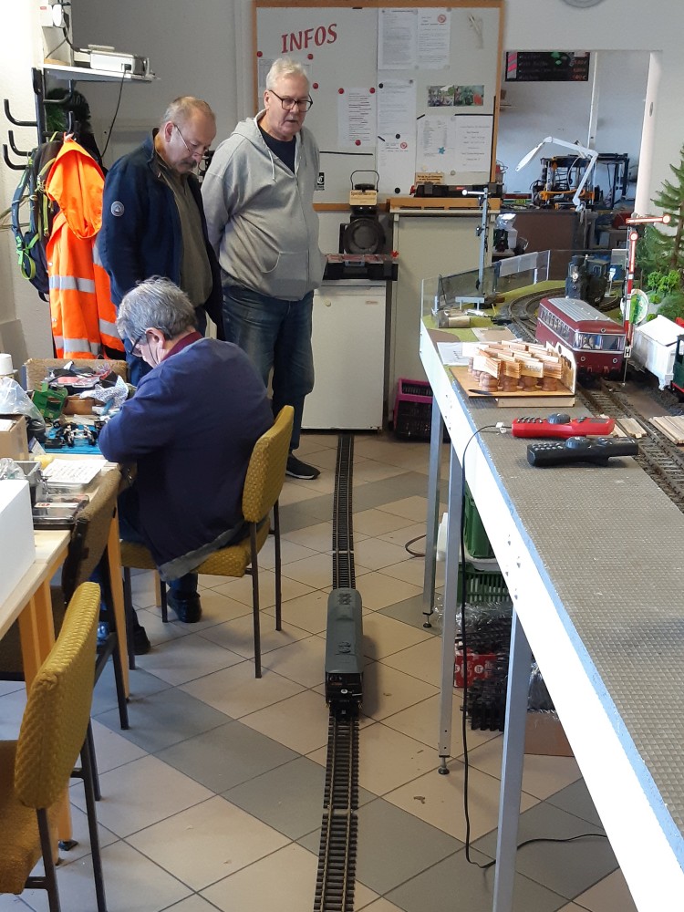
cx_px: 342
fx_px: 685
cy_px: 456
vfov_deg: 67.3
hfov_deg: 53.1
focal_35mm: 26
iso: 200
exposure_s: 1/50
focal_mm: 3.92
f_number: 1.7
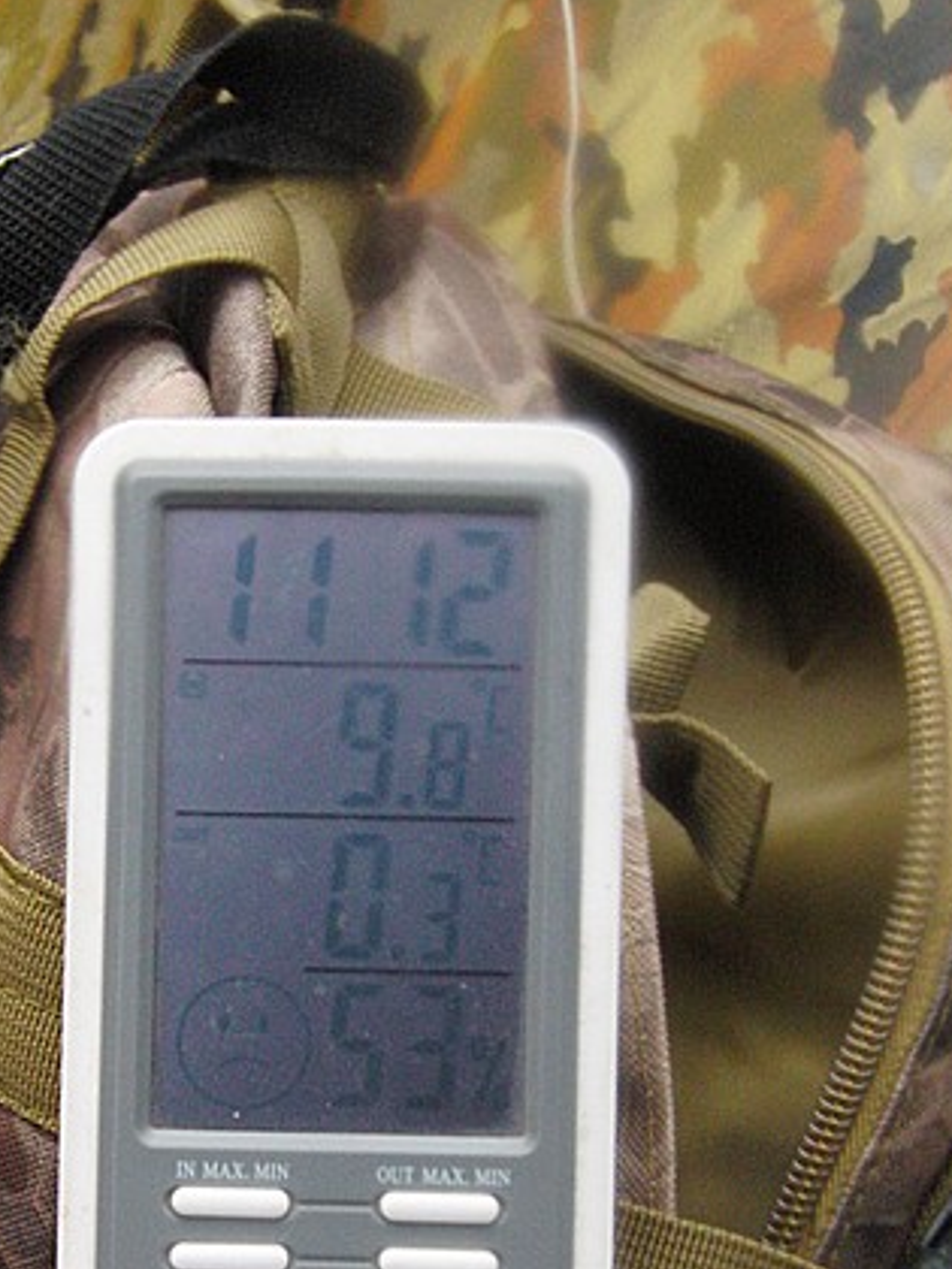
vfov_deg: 23.5
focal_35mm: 83
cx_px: 337
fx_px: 3044
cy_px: 798
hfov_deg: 17.7
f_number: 3.4
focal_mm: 10.1
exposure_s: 1/125
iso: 400
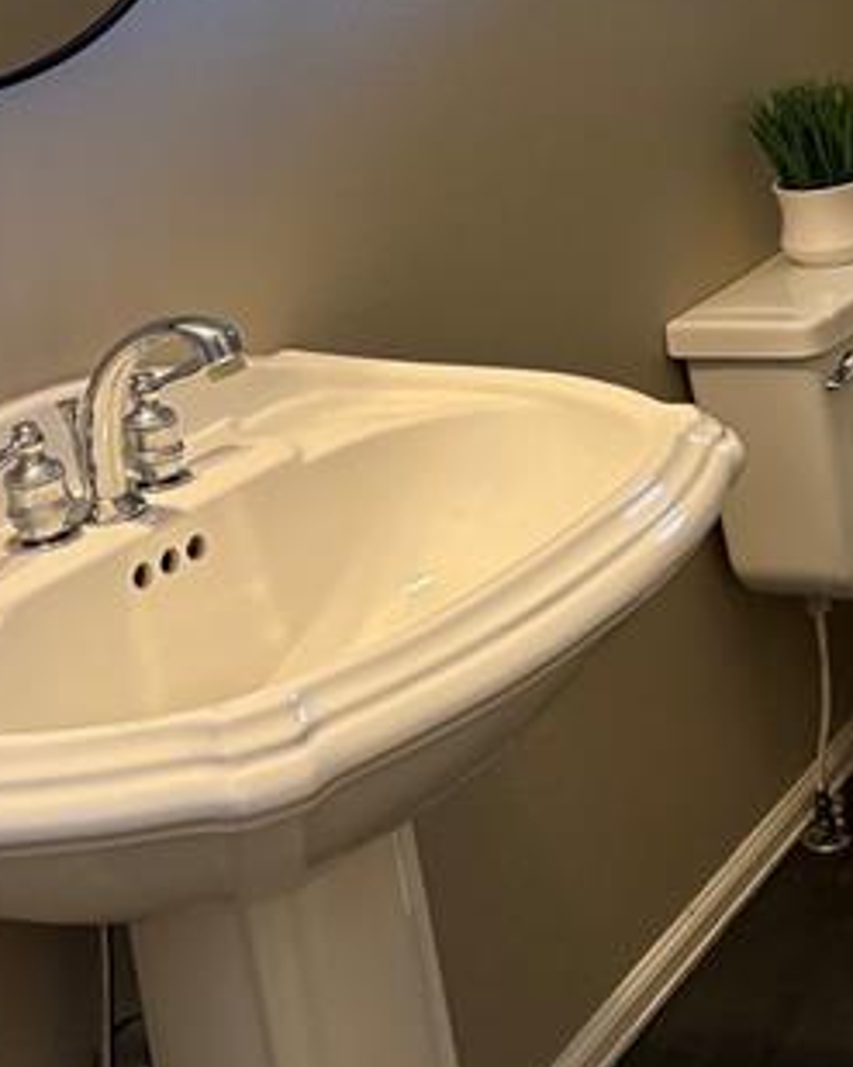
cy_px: 114
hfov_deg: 22.8
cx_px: 941
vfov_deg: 28.9
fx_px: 1989
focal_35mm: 63
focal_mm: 5.96
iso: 320
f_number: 1.6
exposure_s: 1/60
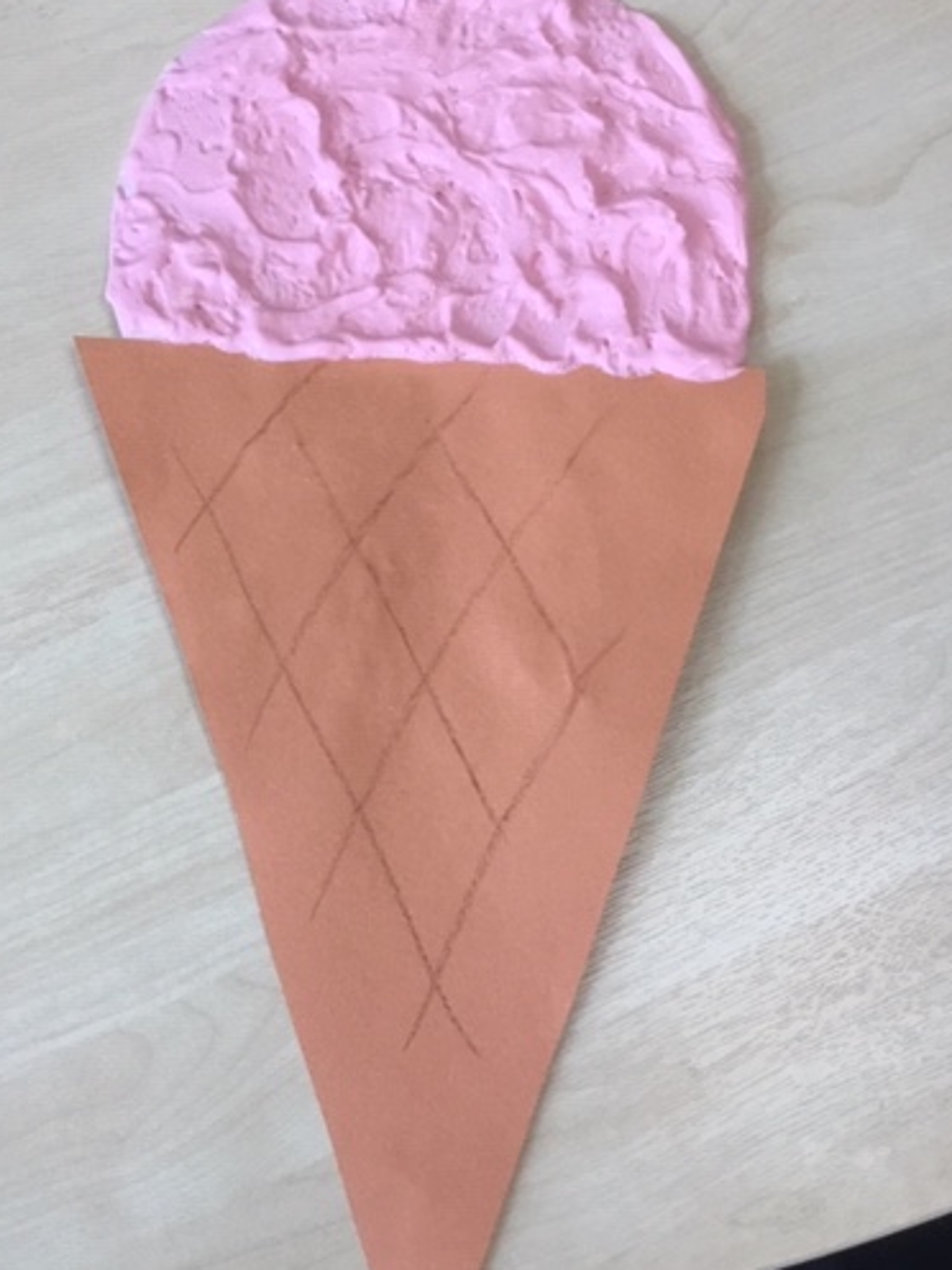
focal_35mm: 40
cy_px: 625
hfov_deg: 35.9
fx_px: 1467
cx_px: 397
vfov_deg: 46.8
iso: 64
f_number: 2.4
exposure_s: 1/33
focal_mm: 3.3
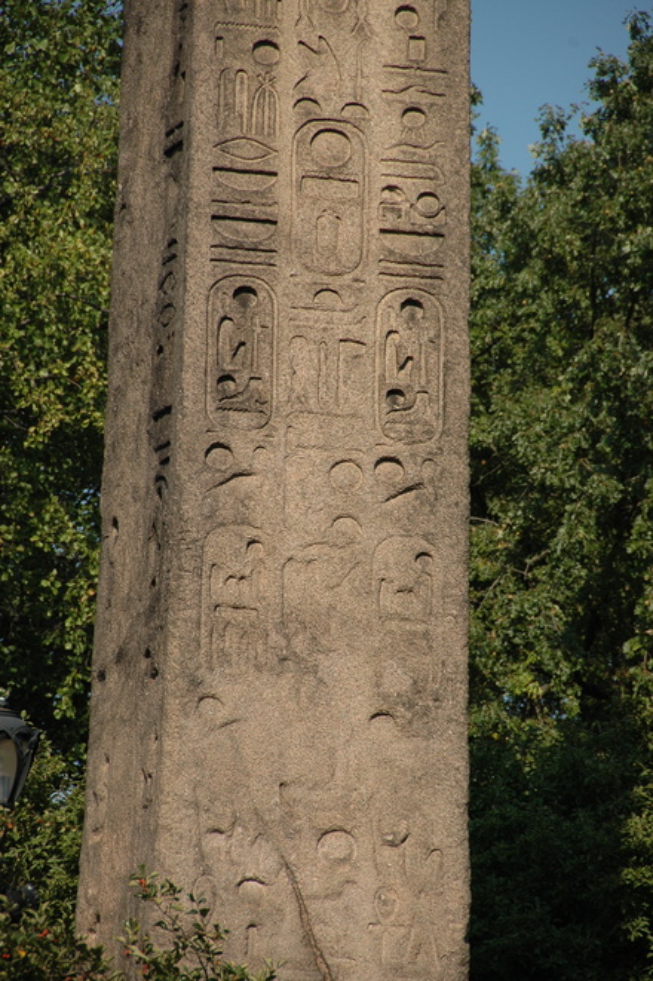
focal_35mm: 300
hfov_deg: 4.6
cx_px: 326
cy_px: 490
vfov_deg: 6.9
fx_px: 8170
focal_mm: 200
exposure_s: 1/800
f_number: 7.1
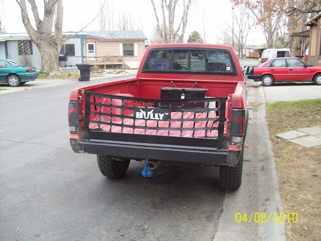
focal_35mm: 36
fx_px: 334
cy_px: 120
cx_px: 160
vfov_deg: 39.7
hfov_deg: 51.4
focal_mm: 6
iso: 80
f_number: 2.7
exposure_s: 1/223
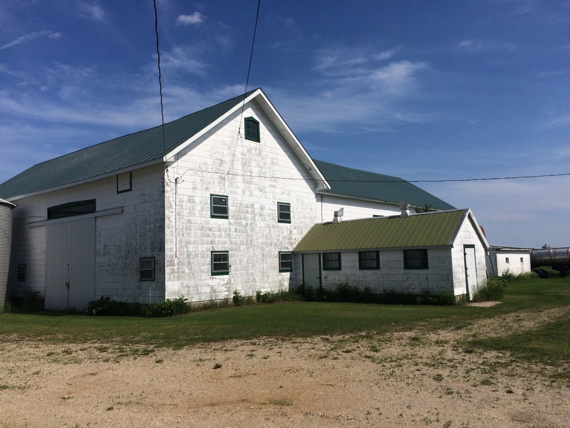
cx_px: 285
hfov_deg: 61.6
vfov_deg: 48.3
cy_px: 214
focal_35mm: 29
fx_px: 478
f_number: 2.2
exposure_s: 1/5128
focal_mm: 4.15
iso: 32
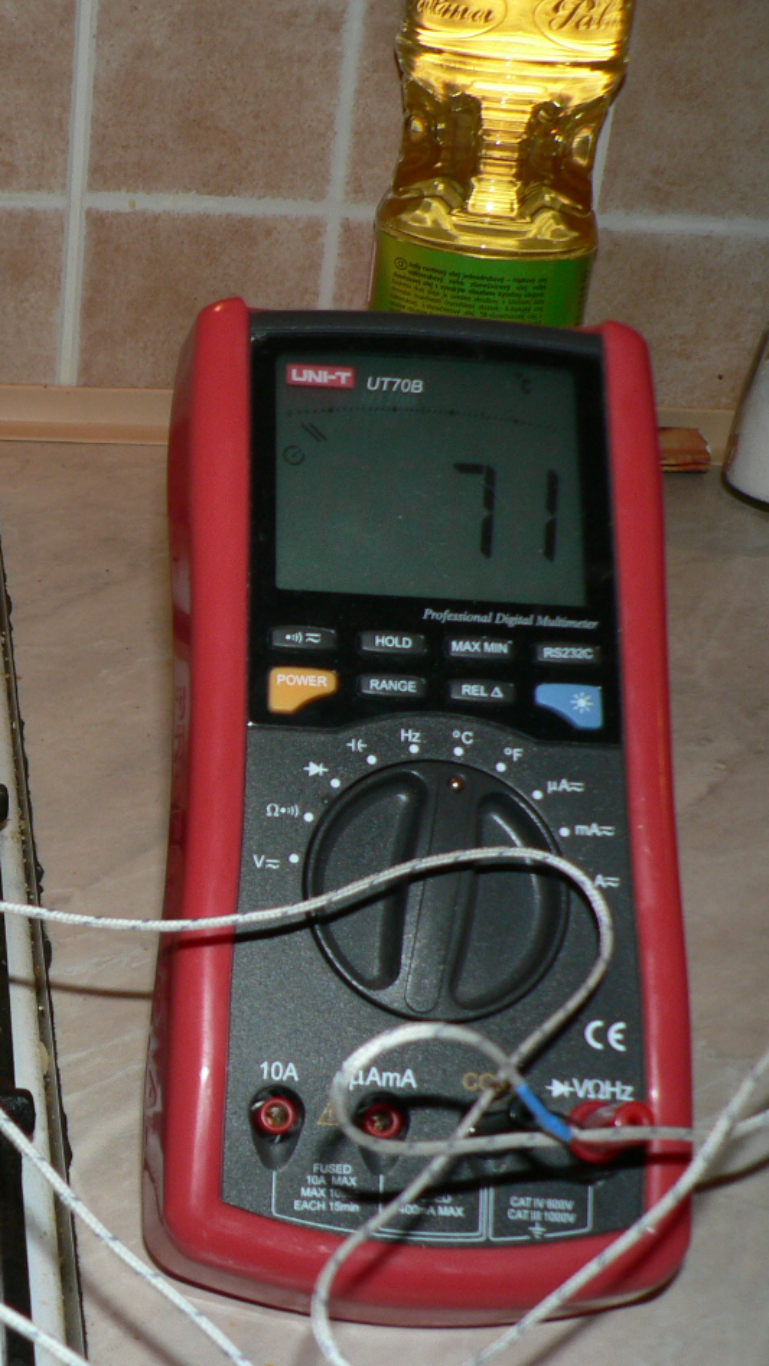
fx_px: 1920
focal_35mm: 53
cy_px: 682
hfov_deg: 21.2
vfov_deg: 39.2
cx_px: -124
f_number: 2.8
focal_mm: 6
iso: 100
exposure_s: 1/60
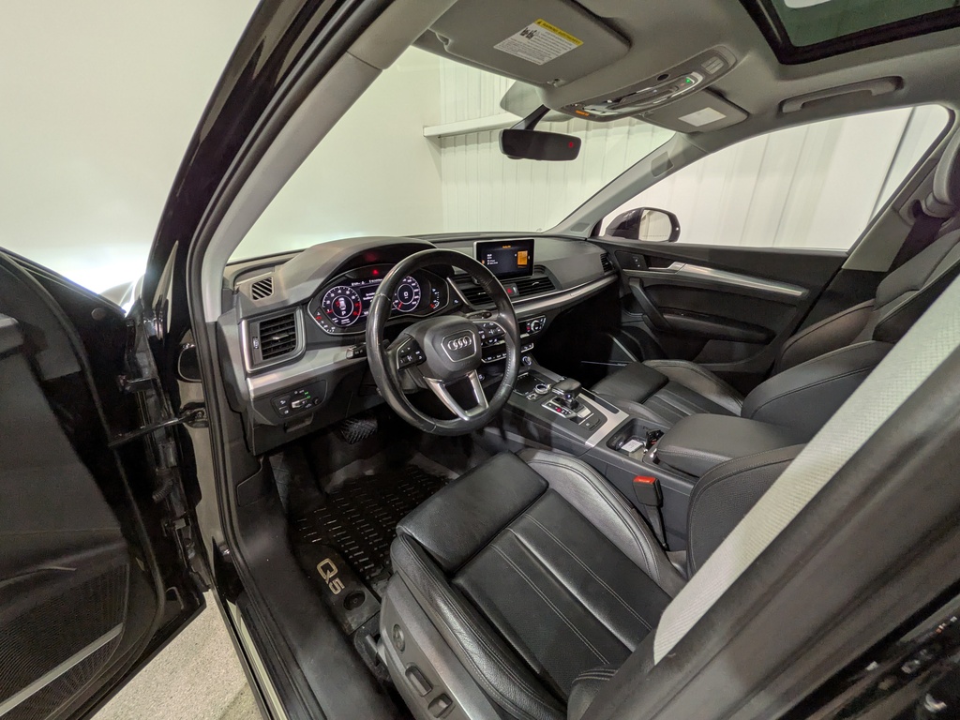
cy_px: 360
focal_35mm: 14
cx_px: 480
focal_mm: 1.83
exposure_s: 1/33.3
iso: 93
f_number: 2.2
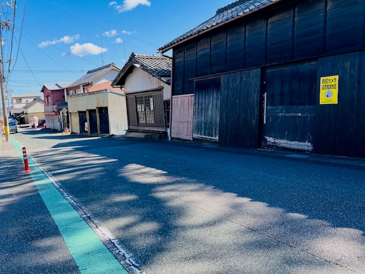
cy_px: 124
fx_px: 316
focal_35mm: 30
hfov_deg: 59.8
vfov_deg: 46.7
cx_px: 160
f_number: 1.5
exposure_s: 1/1531
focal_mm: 5.7
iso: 50
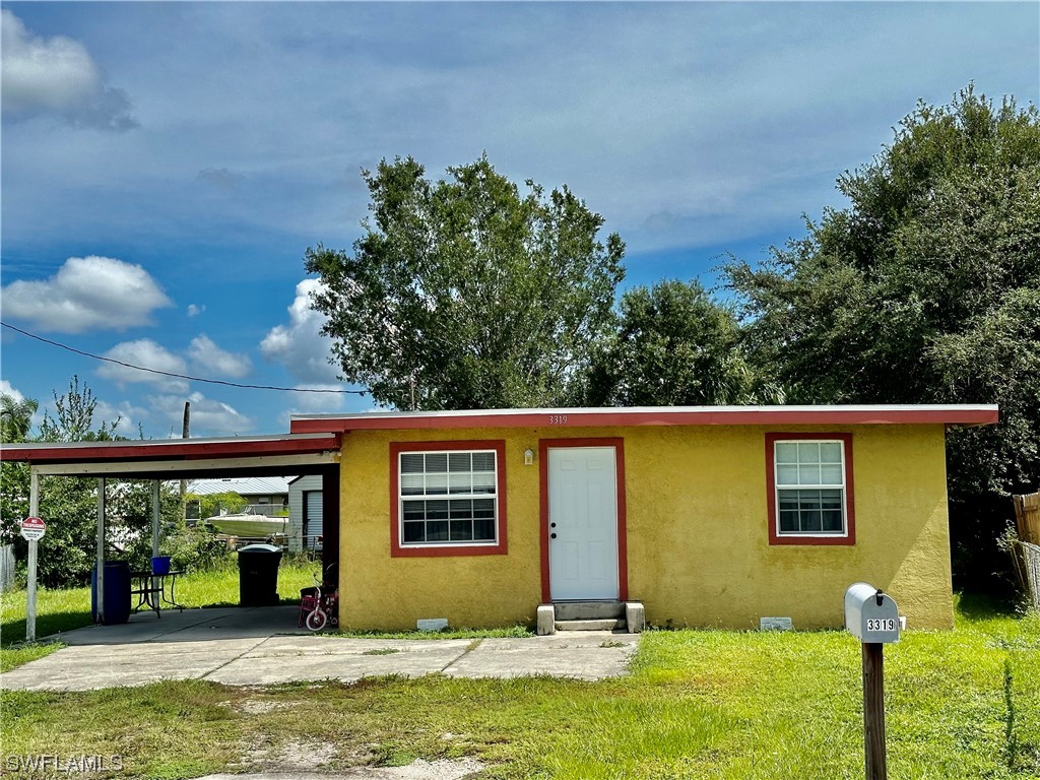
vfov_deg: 30.3
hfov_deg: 39.7
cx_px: 520
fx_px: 1442
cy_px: 390
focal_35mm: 48
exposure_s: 1/5263
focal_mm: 6.86
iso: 64
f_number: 1.78
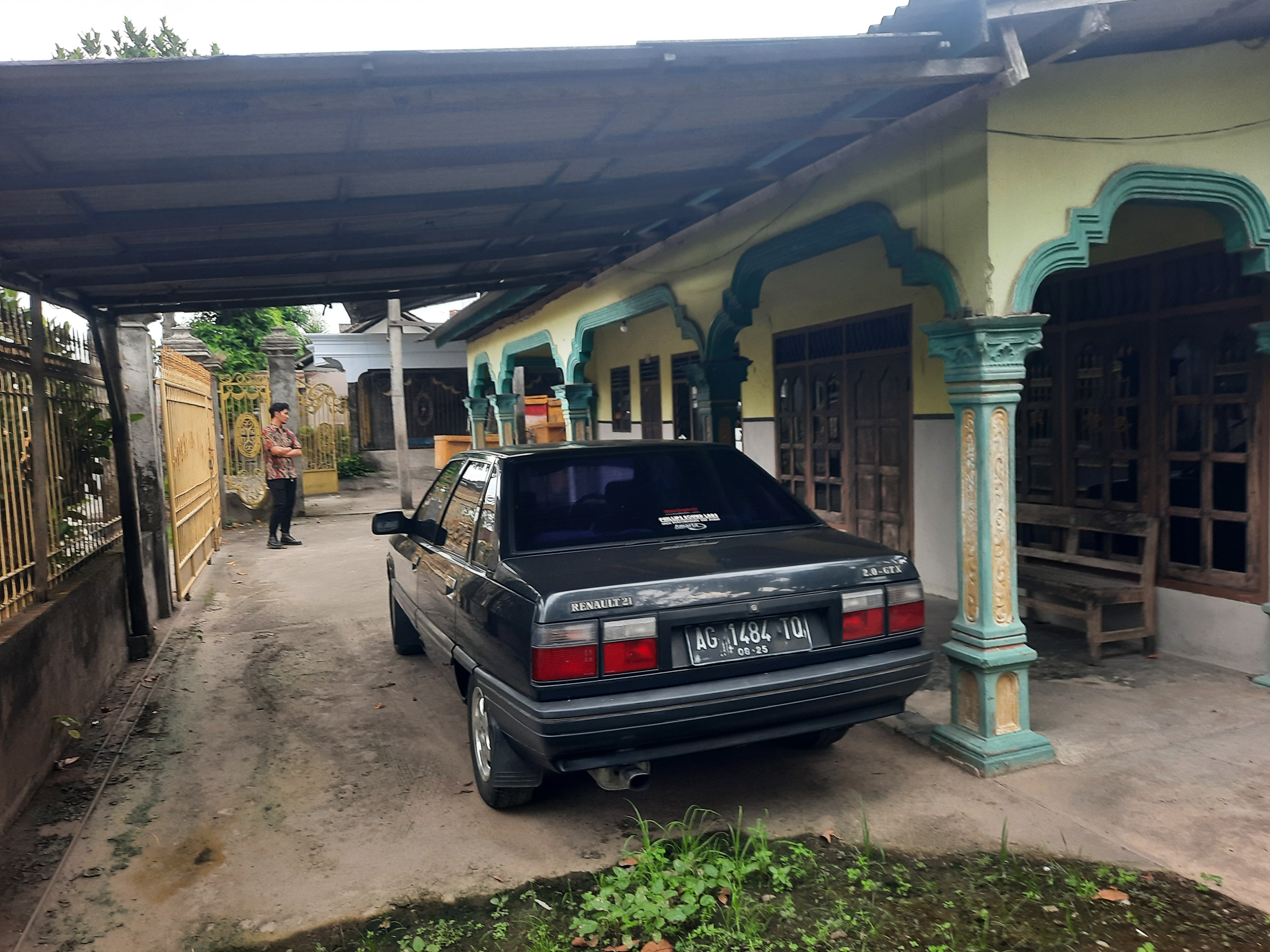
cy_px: 476
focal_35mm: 25
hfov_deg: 69.4
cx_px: 635
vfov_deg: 54.9
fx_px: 917
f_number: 2
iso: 80
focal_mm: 4.6
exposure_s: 1/50
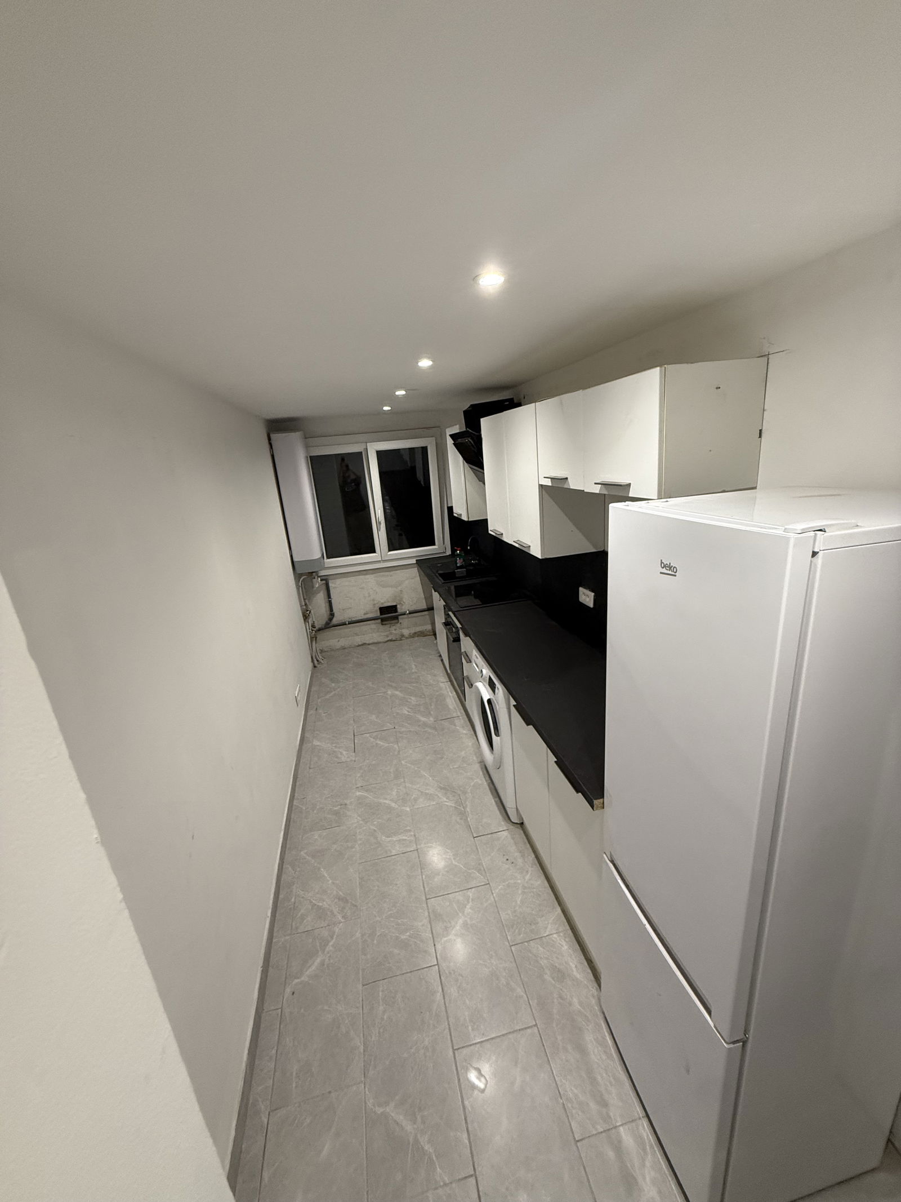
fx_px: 486
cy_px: 601
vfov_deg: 102.1
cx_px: 450
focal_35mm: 14
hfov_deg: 85.7
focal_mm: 2.22
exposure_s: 1/100
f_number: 2.2
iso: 320
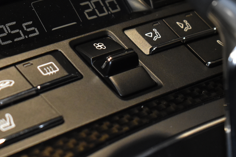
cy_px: 34
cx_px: 73
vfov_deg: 9.4
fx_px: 957
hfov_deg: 14.0
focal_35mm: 146
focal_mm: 55
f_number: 9
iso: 2500
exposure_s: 1/100
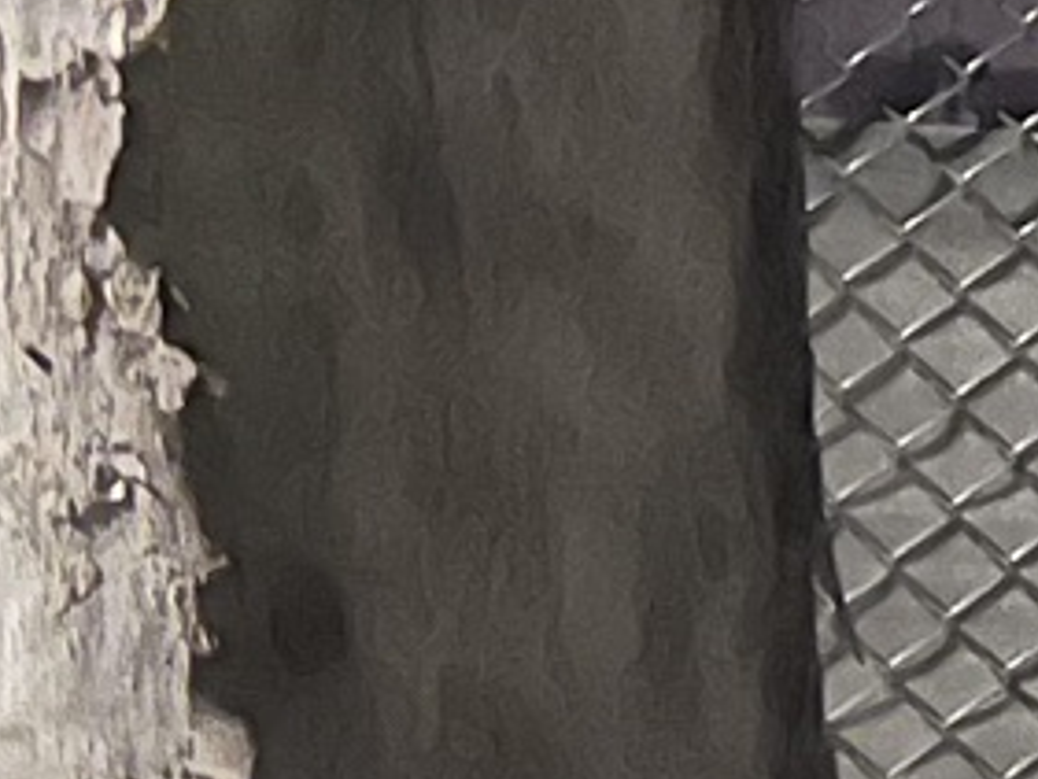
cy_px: 938
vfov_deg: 8.0
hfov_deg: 8.8
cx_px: 3125
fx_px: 5550
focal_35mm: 185
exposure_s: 1/17
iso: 1000
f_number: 1.5
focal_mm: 5.7
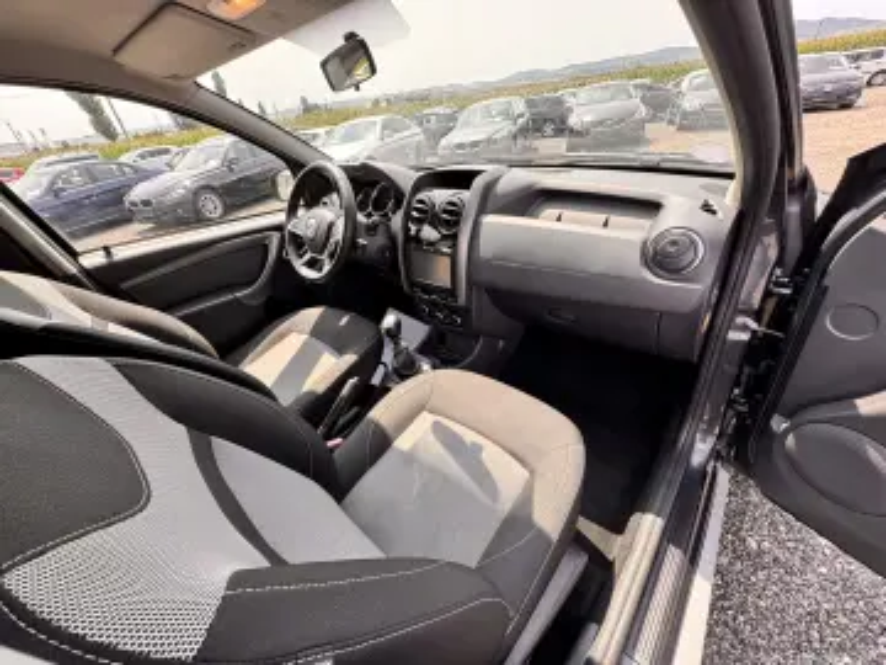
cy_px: 332
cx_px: 443
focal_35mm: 14
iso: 40
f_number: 2.2
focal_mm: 2.22
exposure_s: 1/159
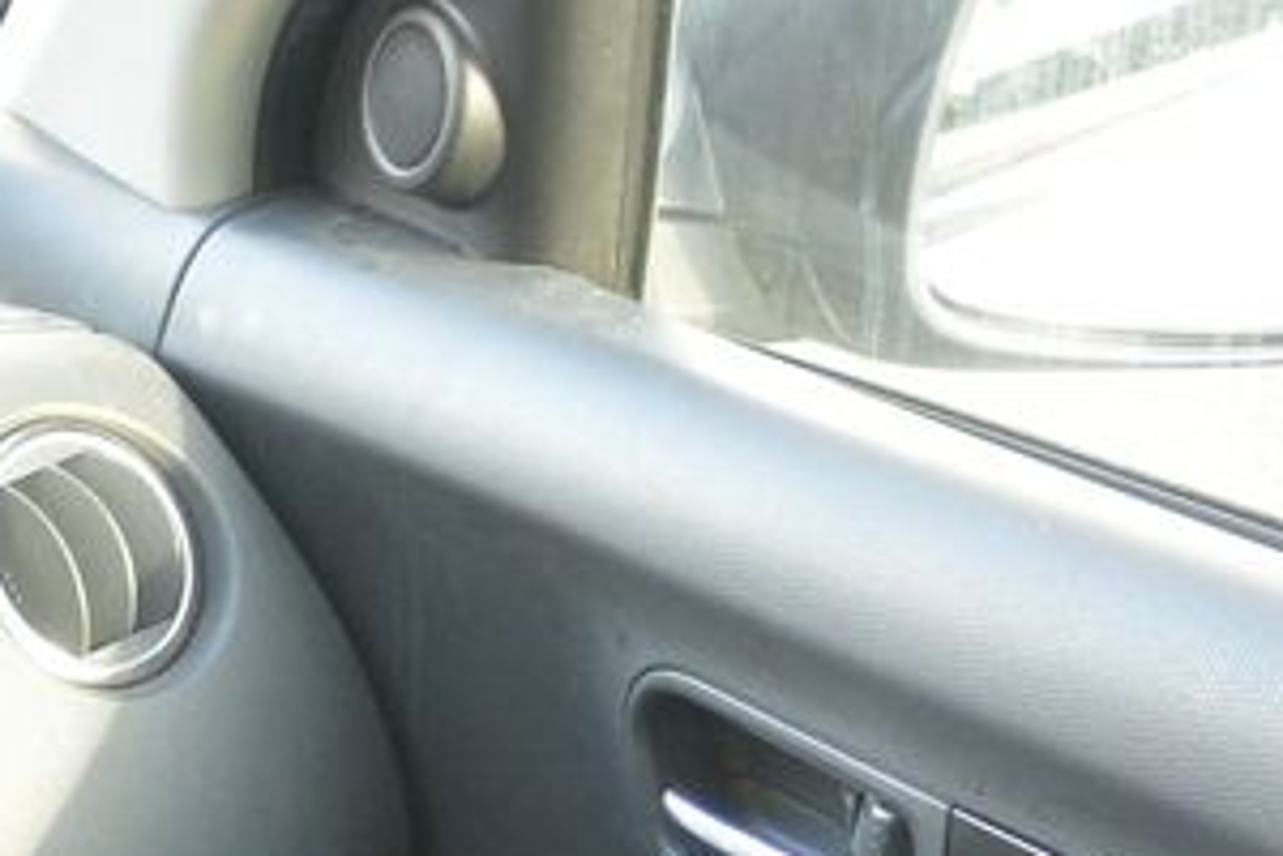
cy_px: 1350
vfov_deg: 13.0
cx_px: -586
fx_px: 3528
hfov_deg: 18.5
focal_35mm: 99
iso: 450
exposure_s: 1/60
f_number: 3.5
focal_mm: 11
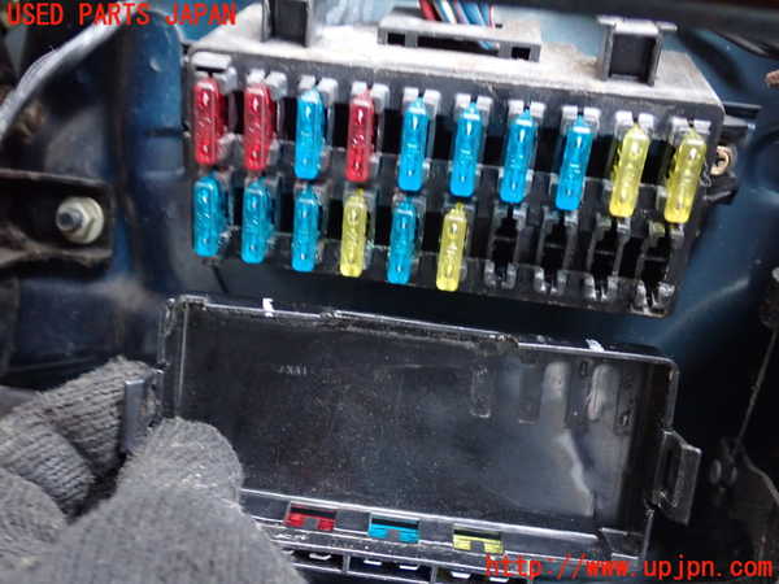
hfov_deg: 45.8
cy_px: 292
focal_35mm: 41
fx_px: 923
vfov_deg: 35.1
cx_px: 390
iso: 800
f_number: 2.8
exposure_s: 1/10
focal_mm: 7.31
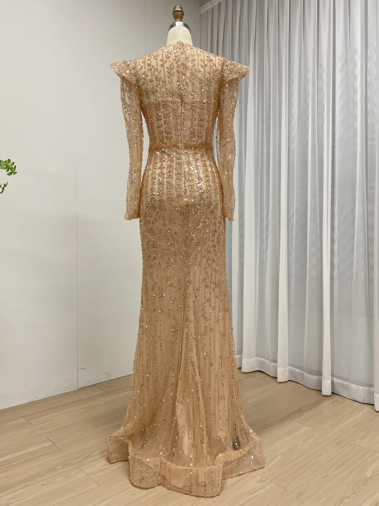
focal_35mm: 26
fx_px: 380
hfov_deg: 53.1
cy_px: 253
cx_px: 190
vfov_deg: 67.3
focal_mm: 4.2
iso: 160
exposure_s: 1/50
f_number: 1.6
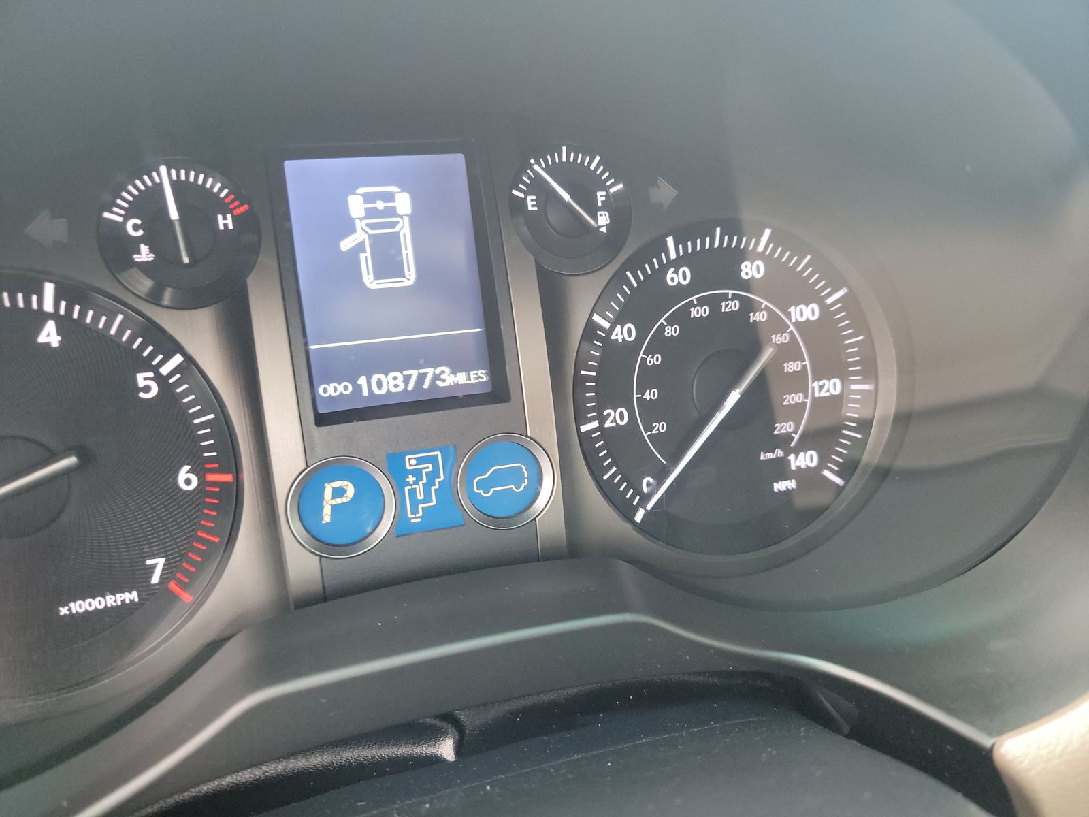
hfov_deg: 71.6
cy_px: 408
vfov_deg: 56.8
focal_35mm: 24
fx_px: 755
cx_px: 544
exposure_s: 1/59
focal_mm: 6.7
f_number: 1.8
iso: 1134
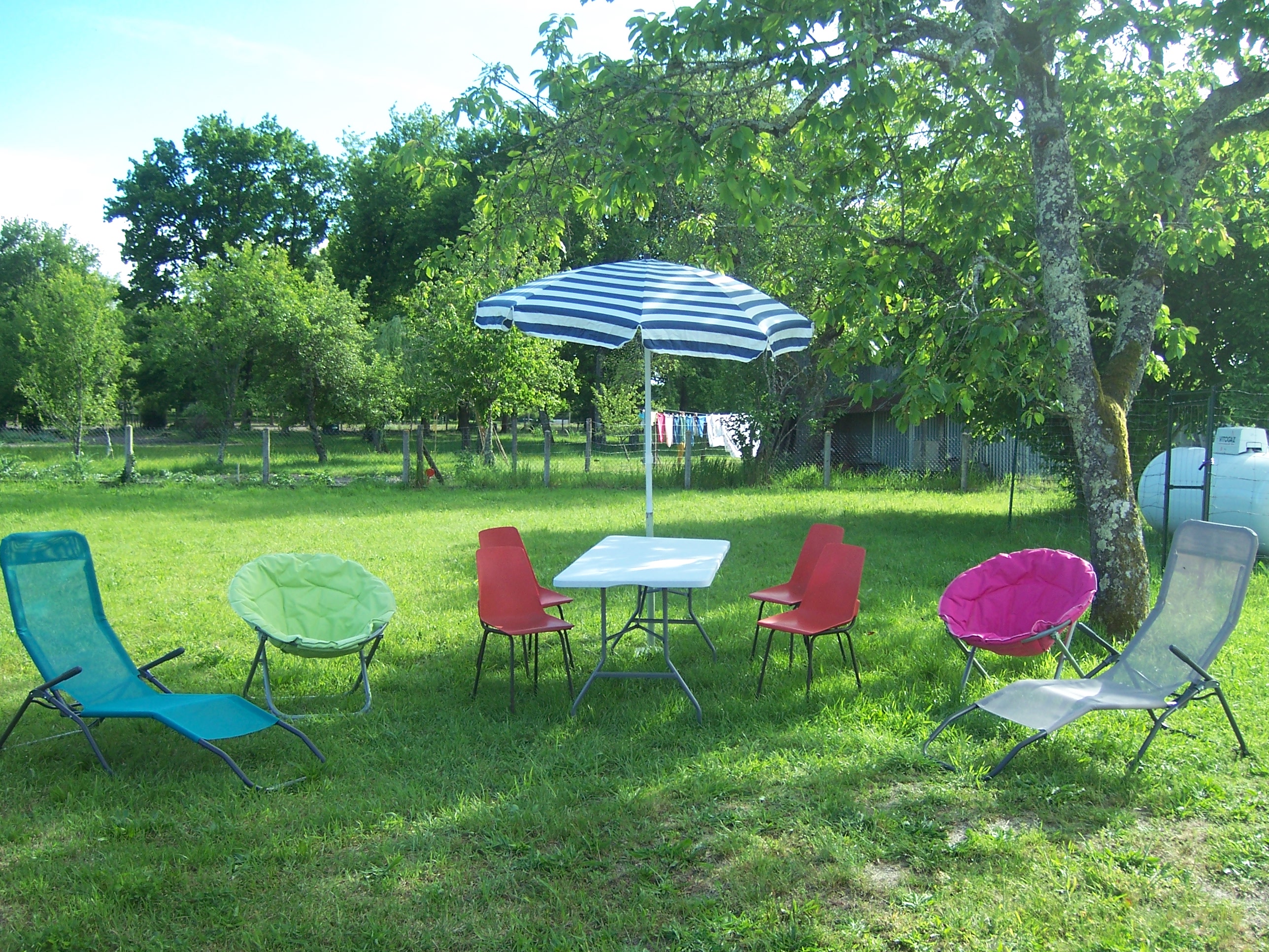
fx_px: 1320
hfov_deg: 51.4
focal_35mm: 36
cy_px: 476
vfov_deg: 39.7
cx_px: 634
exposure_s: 1/250
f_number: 2.8
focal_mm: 6.2
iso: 80
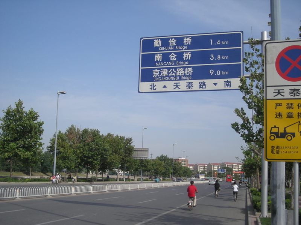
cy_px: 112
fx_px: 426
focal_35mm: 49
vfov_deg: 29.7
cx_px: 150
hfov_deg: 38.9
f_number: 6.4
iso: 50
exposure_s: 1/248
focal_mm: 7.9
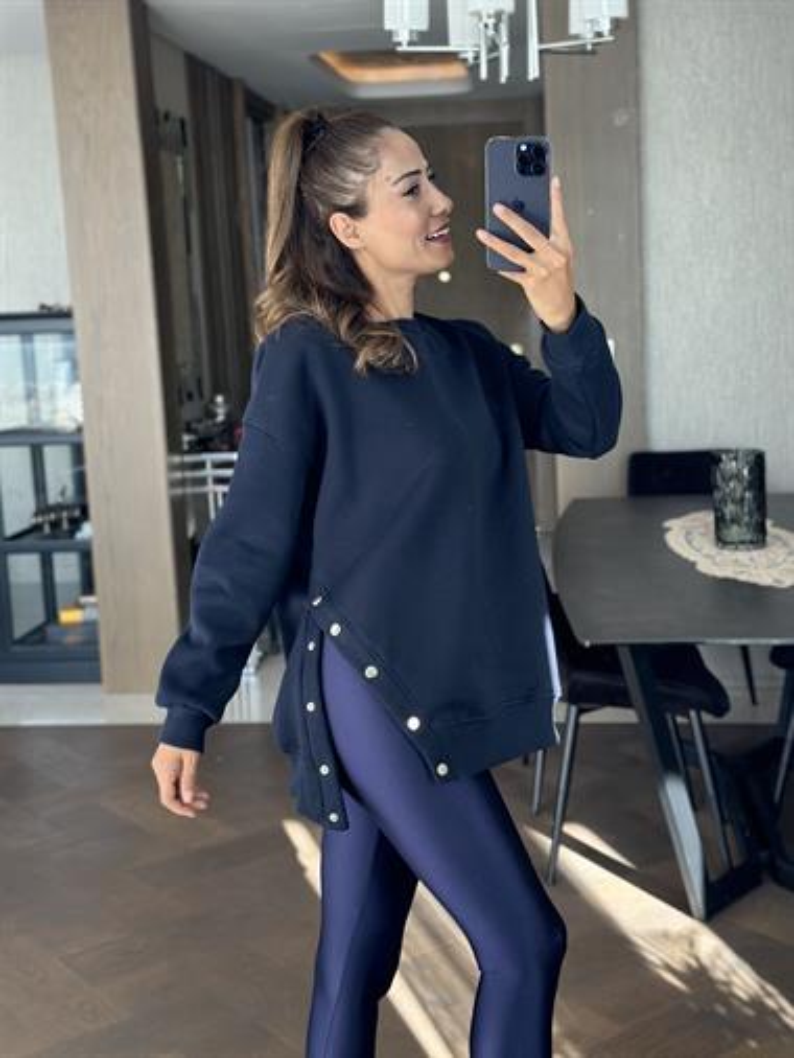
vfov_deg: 39.6
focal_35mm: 48
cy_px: 529
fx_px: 1467
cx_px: 397
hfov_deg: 30.3
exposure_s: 1/183
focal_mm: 6.86
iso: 80
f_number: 1.78
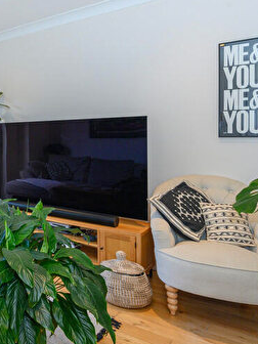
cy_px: 147
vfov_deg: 56.6
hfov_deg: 36.0
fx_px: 318
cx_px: -40
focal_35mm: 32
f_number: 8
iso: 500
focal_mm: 16
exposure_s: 1/25
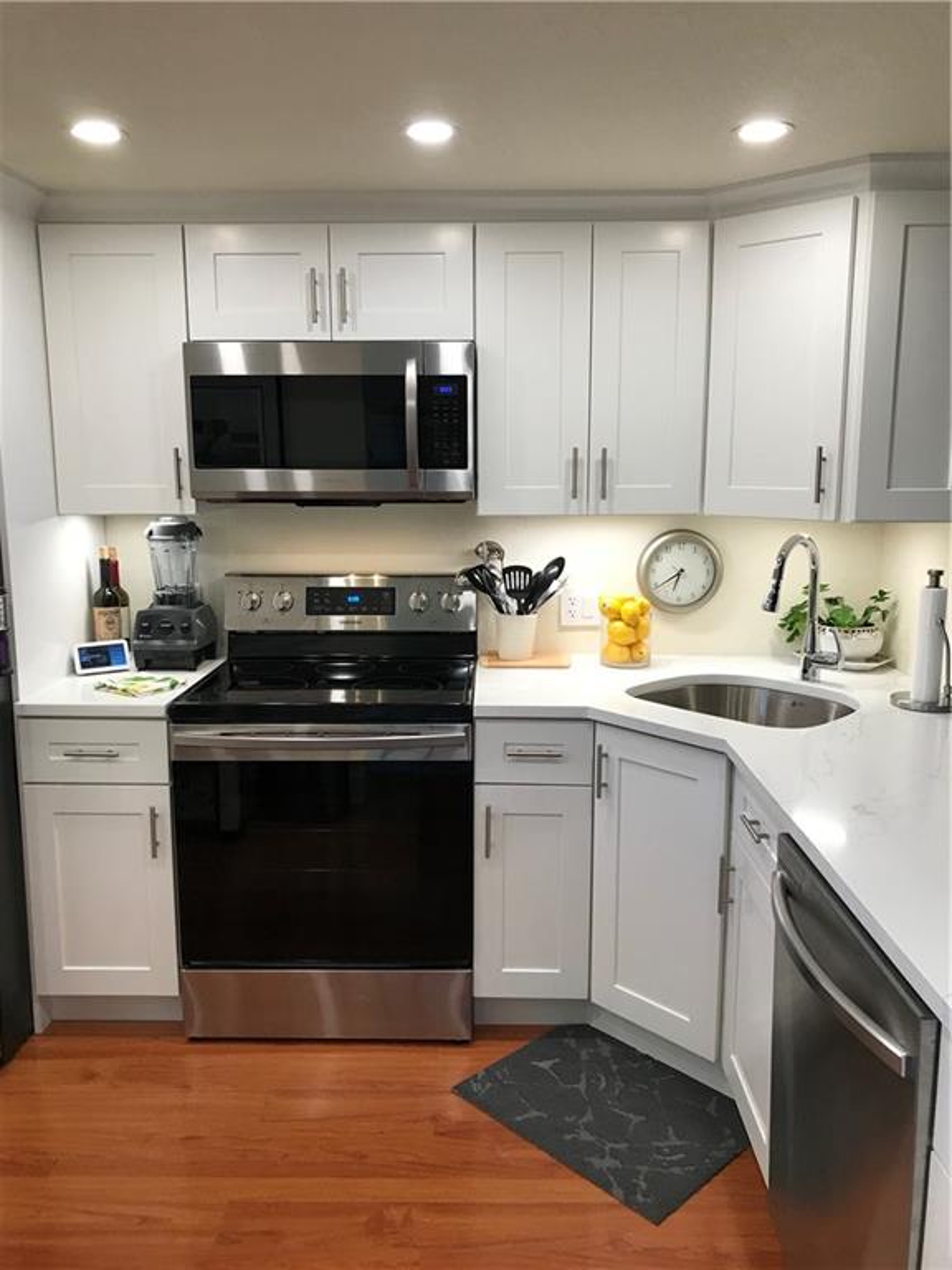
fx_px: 1027
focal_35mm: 28
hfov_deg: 49.7
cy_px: 635
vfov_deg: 63.4
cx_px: 476
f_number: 1.8
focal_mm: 3.99
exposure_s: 1/30
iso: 20
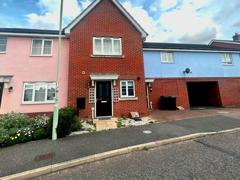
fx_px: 111
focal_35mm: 16
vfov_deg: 77.2
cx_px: 113
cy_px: 72
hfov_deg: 94.4
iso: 32
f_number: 1.8
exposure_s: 1/483
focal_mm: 1.57
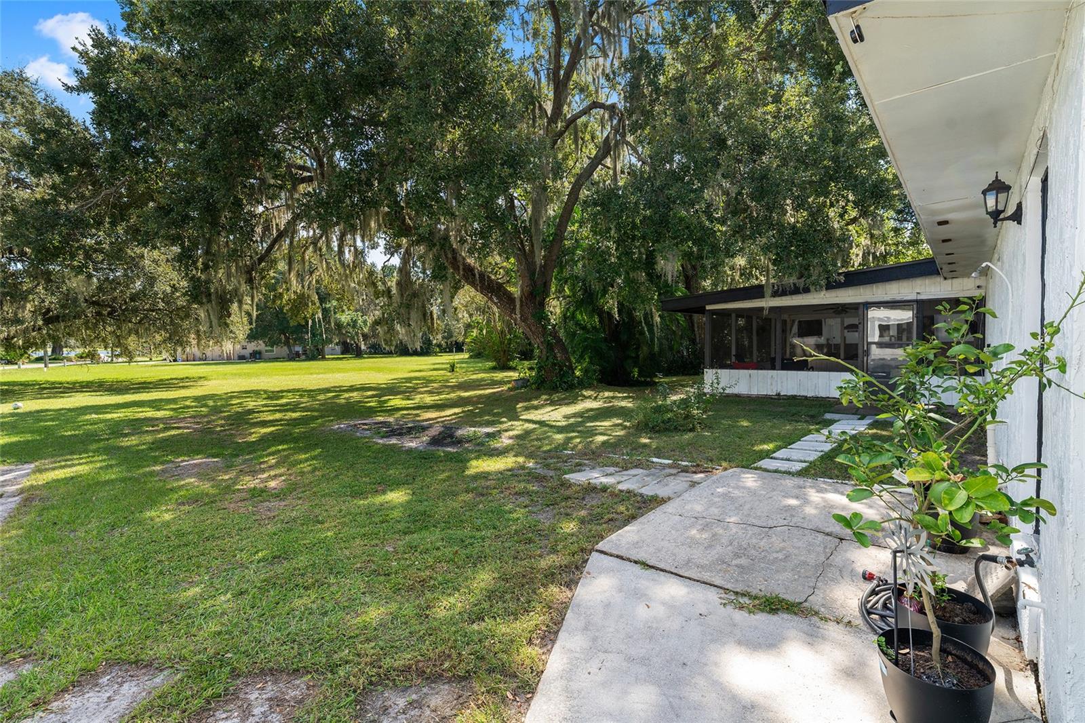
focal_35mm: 17
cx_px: 542
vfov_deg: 70.4
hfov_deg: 93.3
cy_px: 362
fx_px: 512
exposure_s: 1/100
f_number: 7.1
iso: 250
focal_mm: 17
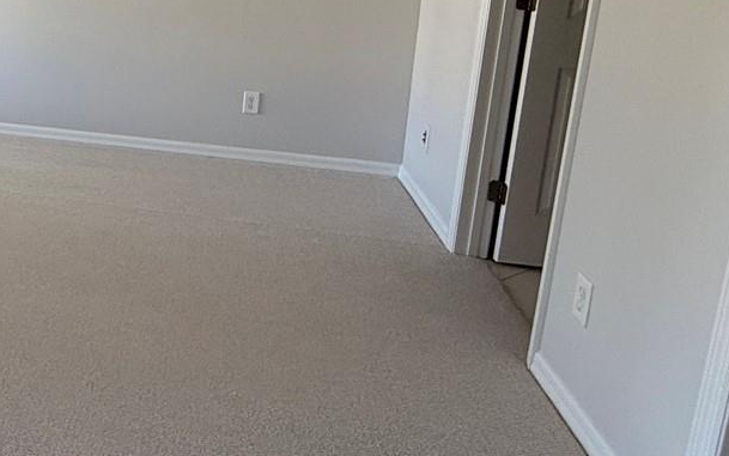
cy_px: 54
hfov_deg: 41.8
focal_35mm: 39
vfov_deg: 31.4
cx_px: -40
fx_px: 775
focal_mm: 2.22
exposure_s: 1/99
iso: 125
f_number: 2.2
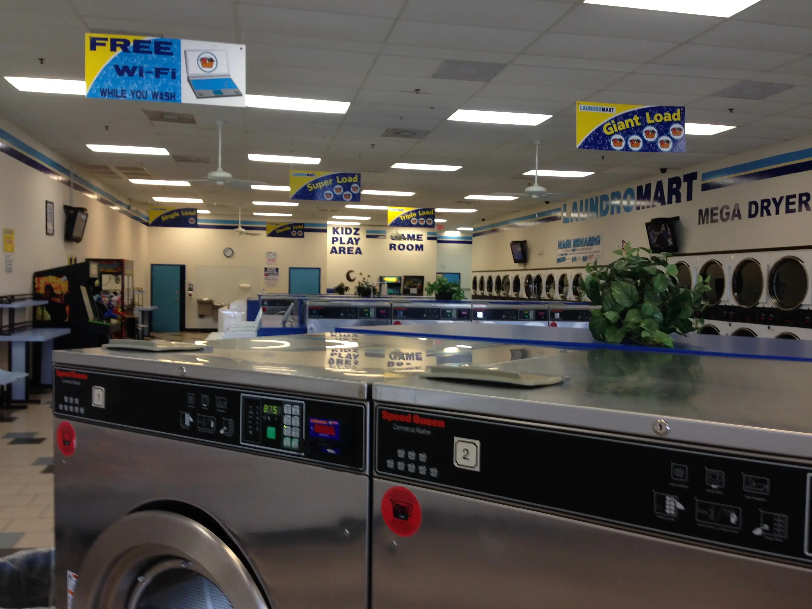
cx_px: 406
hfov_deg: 55.4
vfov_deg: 42.9
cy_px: 304
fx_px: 774
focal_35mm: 33
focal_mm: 4.12
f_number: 2.4
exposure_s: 1/30
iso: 50
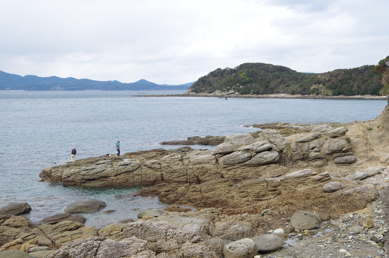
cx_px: 194
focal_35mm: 46
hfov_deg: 42.8
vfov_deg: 29.1
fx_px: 496
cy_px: 129
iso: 100
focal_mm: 31
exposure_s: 1/100
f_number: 7.1
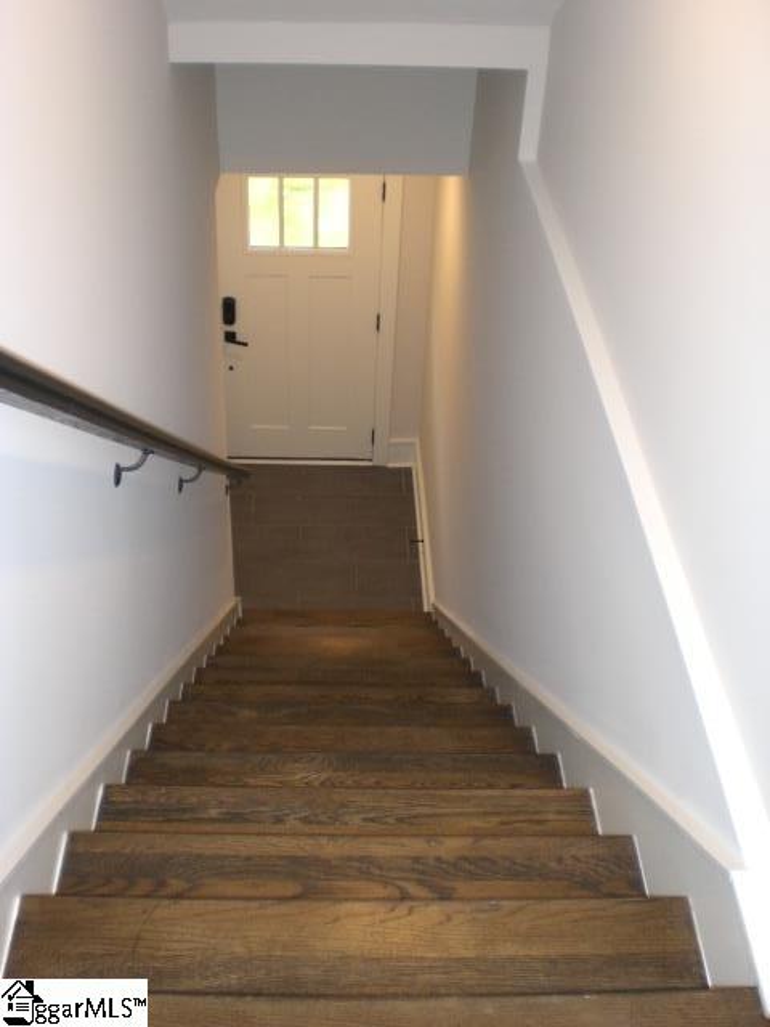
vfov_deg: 49.0
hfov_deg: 37.7
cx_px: 385
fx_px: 1127
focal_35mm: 38
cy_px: 514
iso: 200
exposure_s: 1/60
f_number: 3.1
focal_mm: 6.3
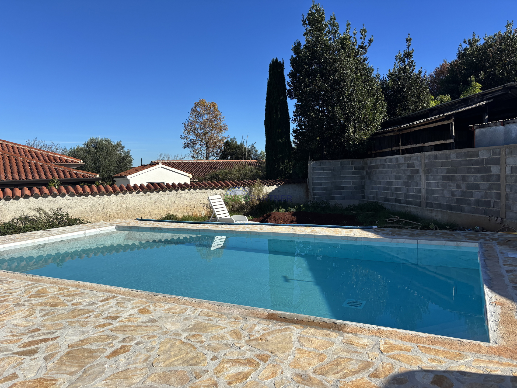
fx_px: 388
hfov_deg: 67.3
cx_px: 258
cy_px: 194
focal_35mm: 26
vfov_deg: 53.1
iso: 50
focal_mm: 5.96
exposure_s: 1/3788
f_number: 1.6
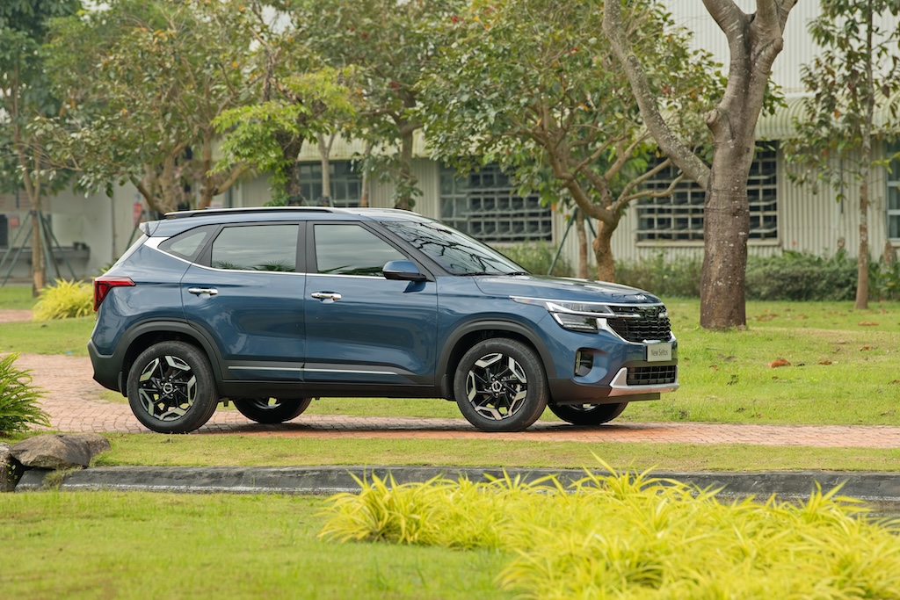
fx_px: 4625
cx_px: 450
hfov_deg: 11.1
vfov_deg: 7.4
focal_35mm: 185
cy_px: 300
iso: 400
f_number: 5.6
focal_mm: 185
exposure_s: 1/160
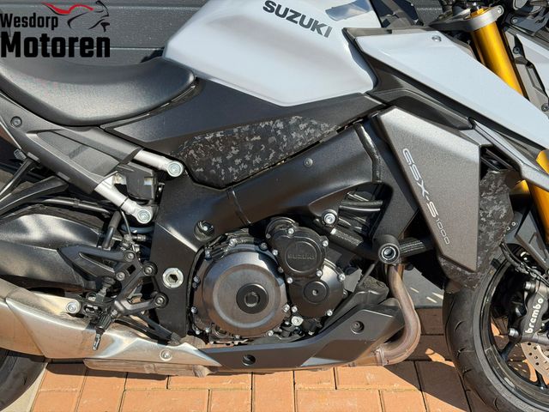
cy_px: 206
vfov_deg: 30.3
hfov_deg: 39.7
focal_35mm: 48
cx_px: 274
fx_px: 761
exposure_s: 1/3226
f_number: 1.78
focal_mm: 6.76
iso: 100
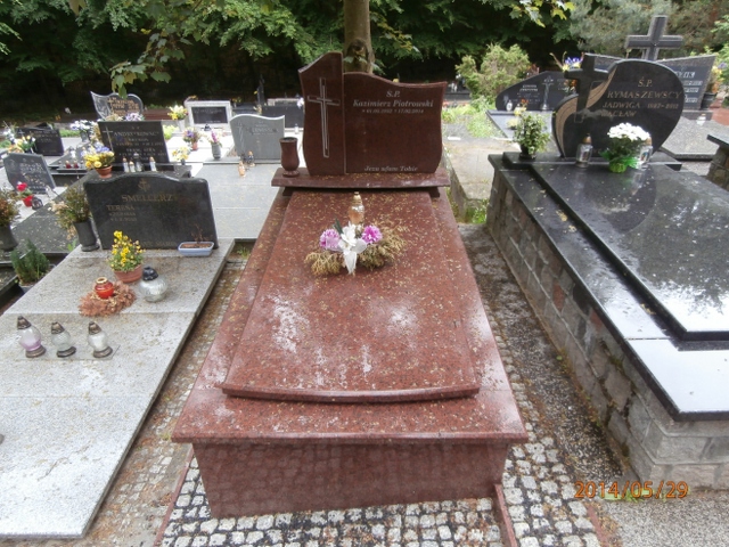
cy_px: 274
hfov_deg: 71.6
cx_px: 364
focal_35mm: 24
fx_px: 505
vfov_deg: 56.8
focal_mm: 4.2
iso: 125
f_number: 3
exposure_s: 1/30
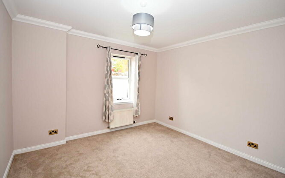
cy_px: 85
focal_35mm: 16
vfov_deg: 71.2
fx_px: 124
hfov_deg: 97.8
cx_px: 143
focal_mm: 10
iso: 500
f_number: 4
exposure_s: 1/60
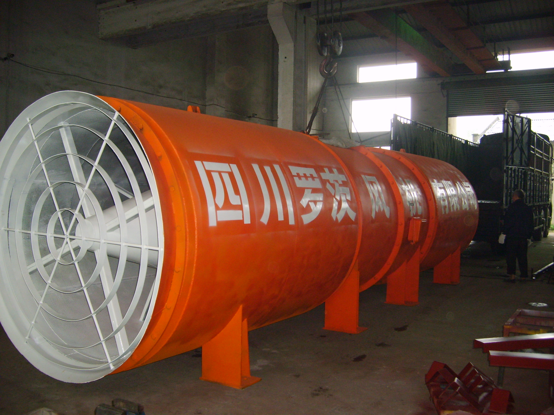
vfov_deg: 40.7
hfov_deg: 52.6
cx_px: 277
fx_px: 560
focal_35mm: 35
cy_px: 208
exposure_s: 1/45
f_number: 2.8
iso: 170
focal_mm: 5.8
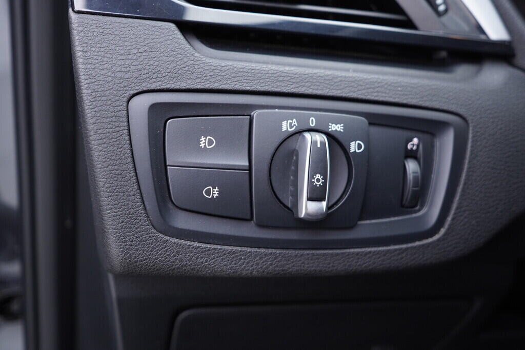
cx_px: 262
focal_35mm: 36
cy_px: 175
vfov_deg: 36.9
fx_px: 525
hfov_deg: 53.1
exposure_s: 1/40
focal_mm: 24
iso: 320
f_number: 2.8
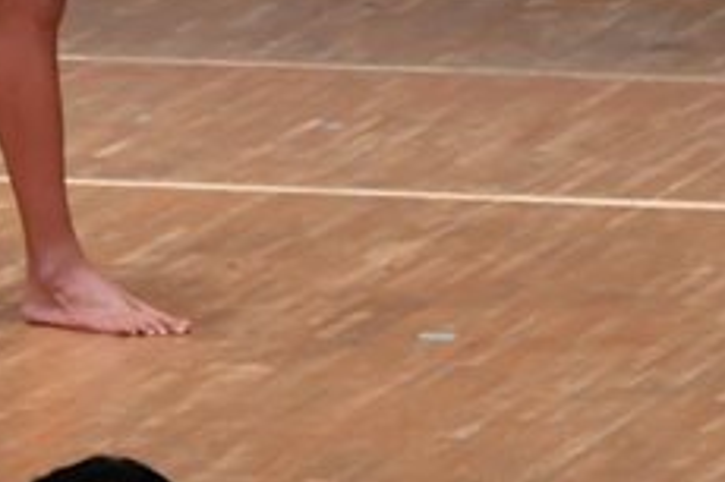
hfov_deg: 2.5
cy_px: -315
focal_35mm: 810
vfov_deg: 1.7
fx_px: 16300
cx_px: 61
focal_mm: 160
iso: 6400
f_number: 5.6
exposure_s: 1/400
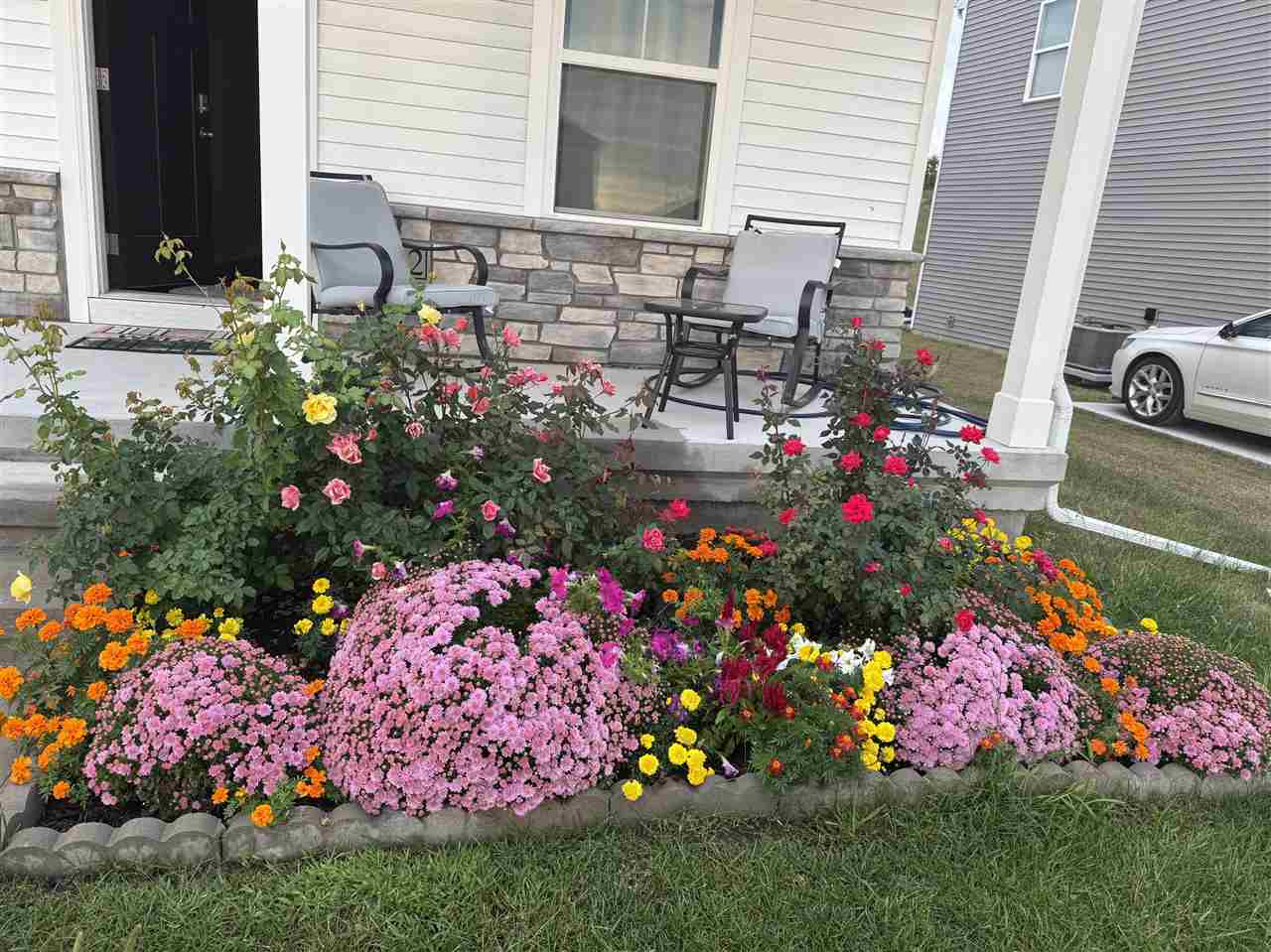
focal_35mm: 24
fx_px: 881
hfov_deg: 71.6
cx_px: 636
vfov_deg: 56.8
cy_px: 476
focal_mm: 6.76
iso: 64
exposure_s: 1/121
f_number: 1.78
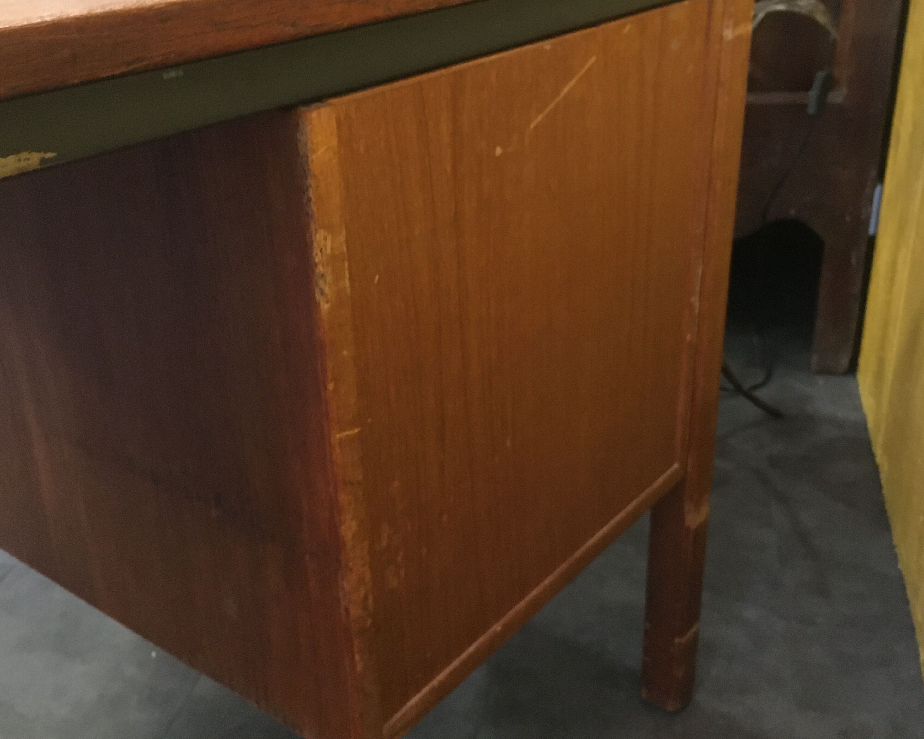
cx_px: 472
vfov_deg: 38.2
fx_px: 1067
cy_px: 359
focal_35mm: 39
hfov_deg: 46.8
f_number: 2.2
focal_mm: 4.15
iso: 250
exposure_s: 1/17
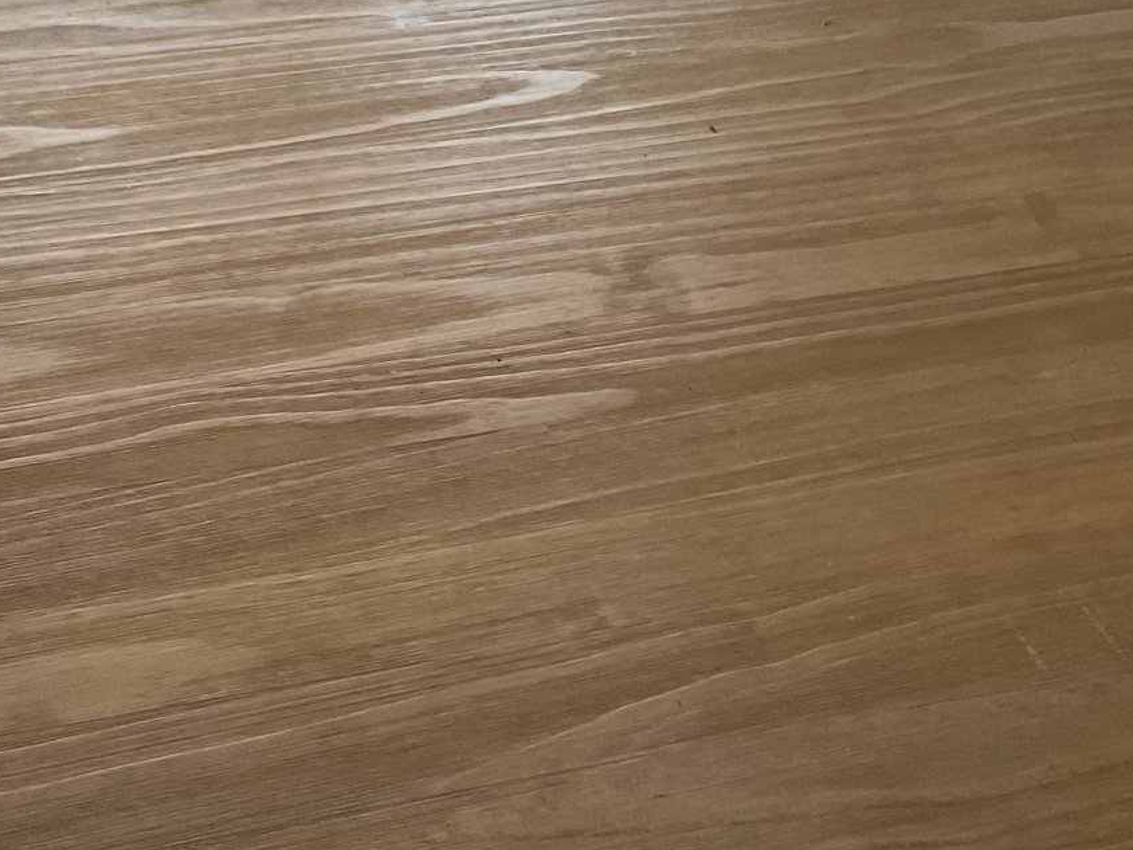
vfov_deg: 28.0
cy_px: 476
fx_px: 1702
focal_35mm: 52
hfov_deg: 36.7
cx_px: 483
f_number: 1.8
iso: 320
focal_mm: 3
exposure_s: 1/40
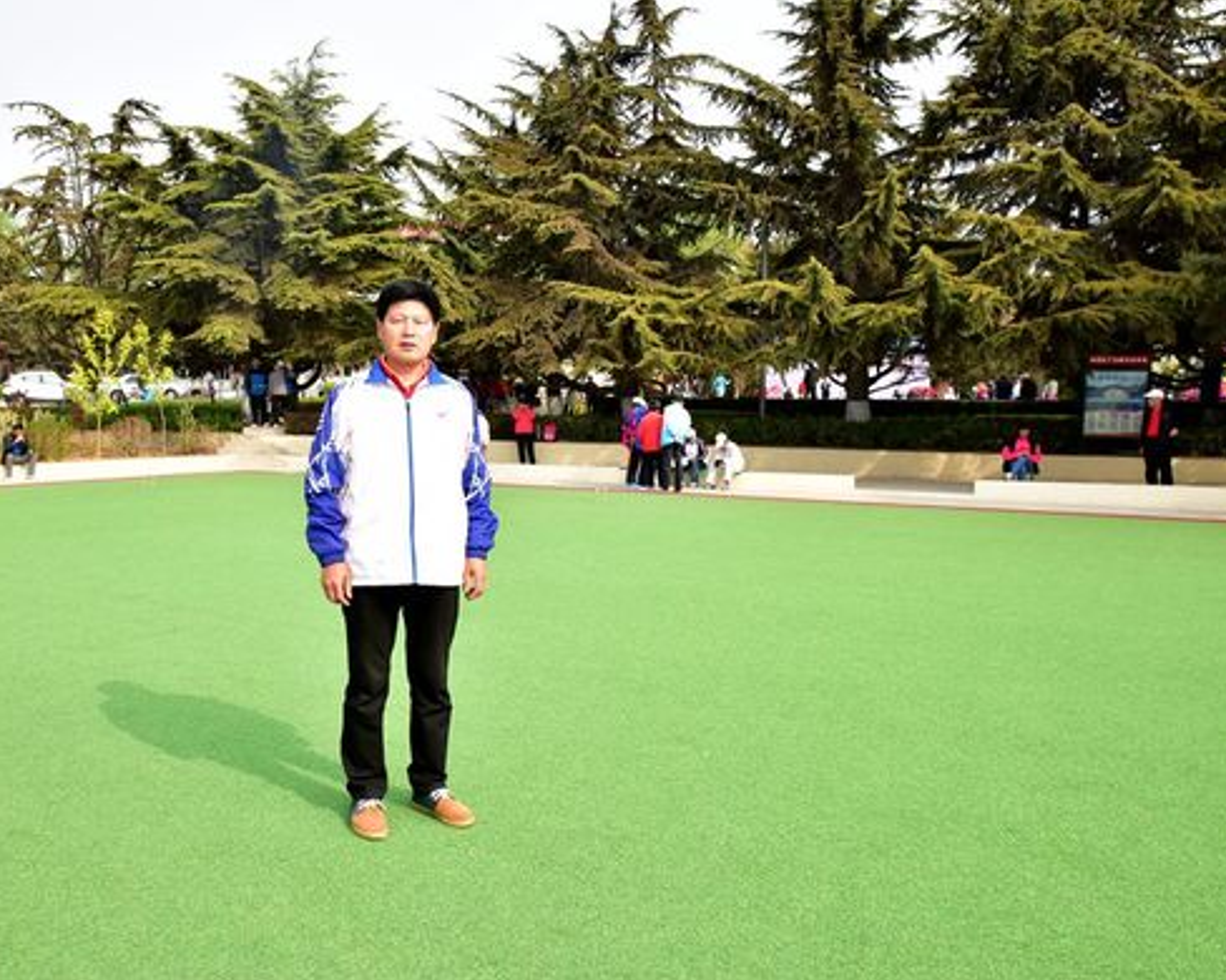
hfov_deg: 58.3
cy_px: 482
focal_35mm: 30
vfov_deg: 48.5
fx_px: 1088
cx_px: 485
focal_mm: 26
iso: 1600
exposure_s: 1/640
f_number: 13
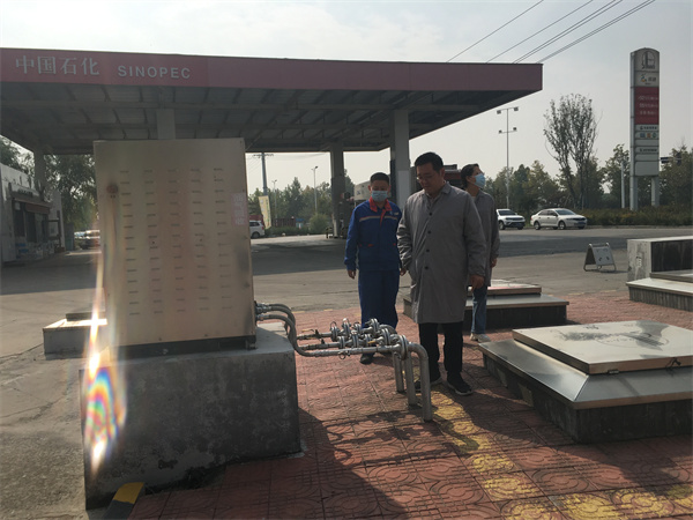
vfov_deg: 48.2
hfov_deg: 61.7
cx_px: 346
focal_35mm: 29
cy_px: 260
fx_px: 581
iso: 25
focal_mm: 4.15
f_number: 2.2
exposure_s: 1/3497
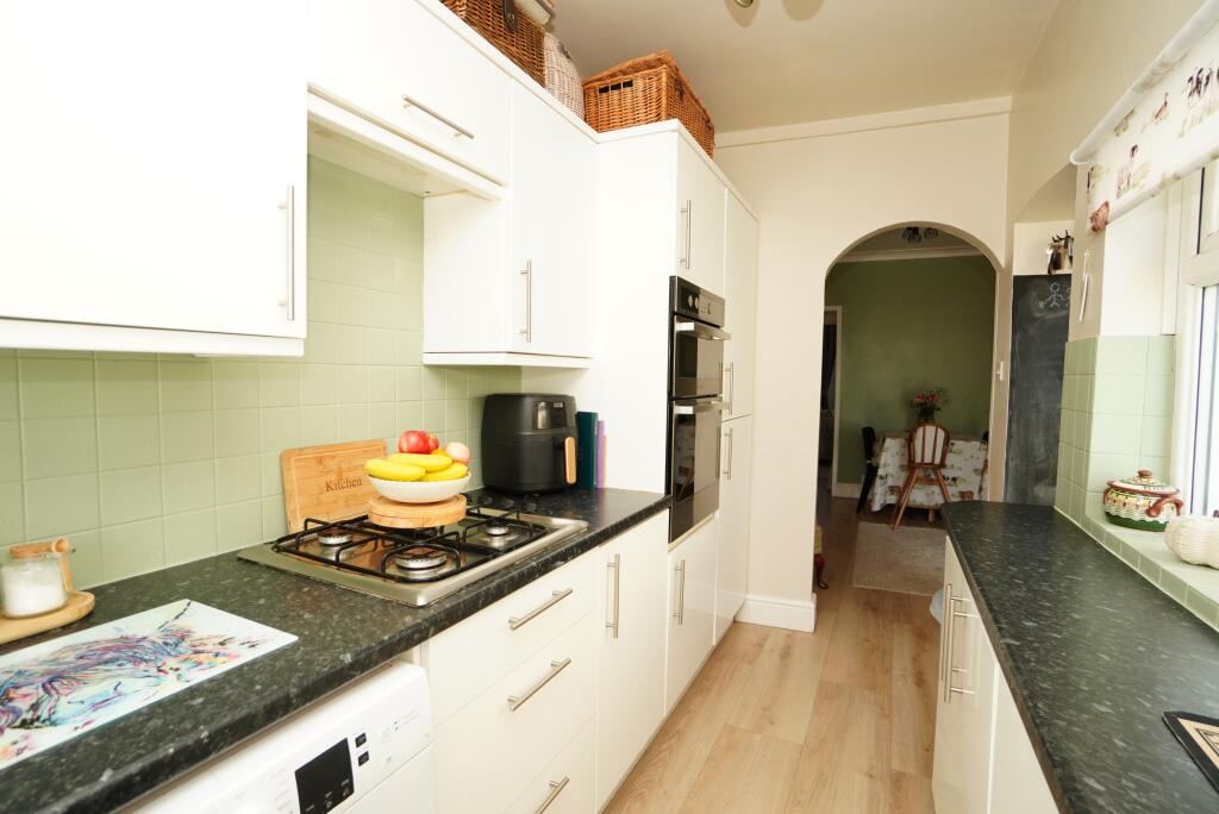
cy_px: 407
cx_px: 610
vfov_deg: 72.1
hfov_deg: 94.9
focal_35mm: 16
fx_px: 559
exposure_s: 1/125
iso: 400
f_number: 4
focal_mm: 11
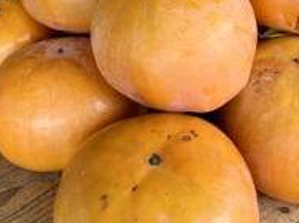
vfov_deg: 20.3
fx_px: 622
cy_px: 72
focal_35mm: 72
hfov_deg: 26.8
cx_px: 214
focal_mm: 3.99
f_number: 1.8
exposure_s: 1/121
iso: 50
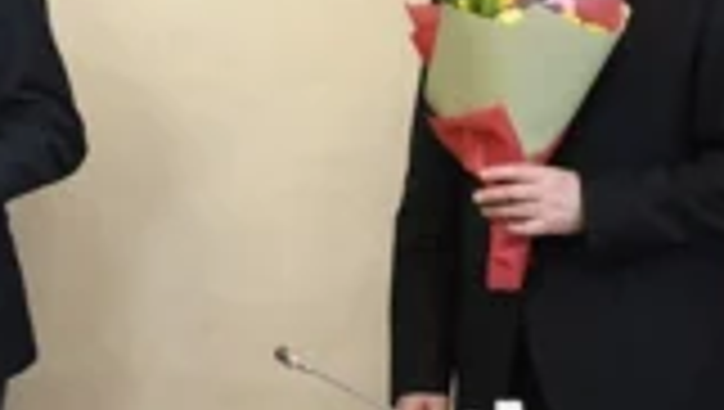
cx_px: -85
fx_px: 5593
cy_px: 43
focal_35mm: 291
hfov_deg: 7.4
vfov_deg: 4.2
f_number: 6.3
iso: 1600
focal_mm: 75
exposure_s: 1/60
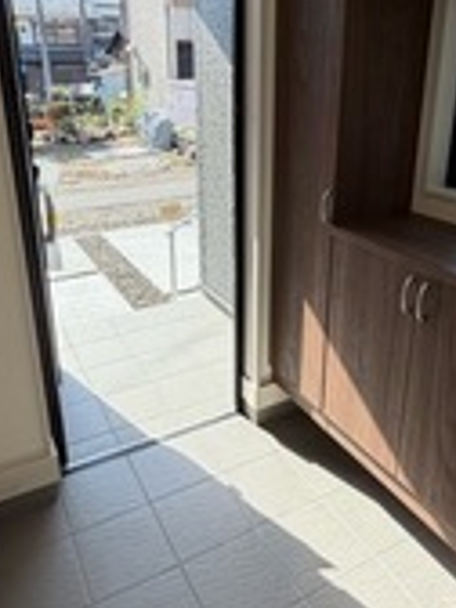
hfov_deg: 46.8
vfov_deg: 59.5
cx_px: 232
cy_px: 246
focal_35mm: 30
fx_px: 527
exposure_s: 1/479
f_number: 2.2
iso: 64
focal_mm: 2.22
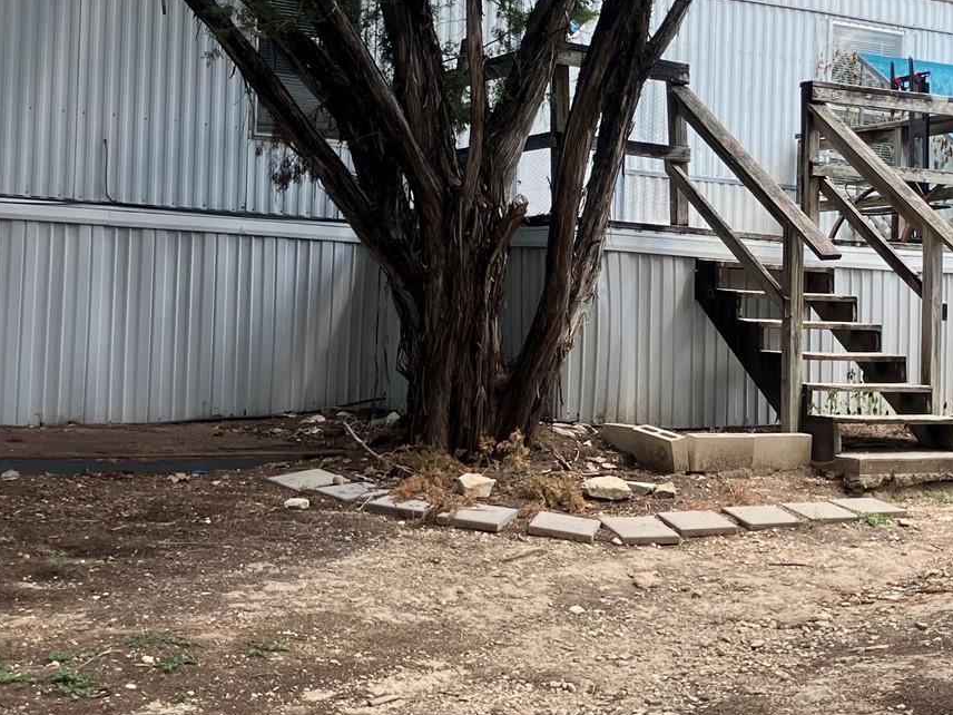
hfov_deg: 28.7
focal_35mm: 67
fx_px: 1845
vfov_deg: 21.9
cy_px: 317
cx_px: 655
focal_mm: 3.99
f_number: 1.8
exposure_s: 1/211
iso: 25
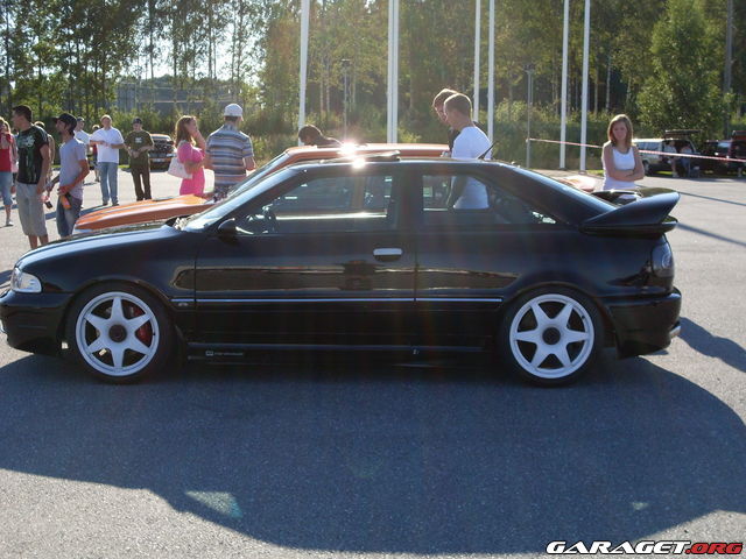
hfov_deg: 32.2
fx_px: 1293
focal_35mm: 60
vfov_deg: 24.4
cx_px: 373
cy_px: 280
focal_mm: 9.9
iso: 80
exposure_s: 1/750
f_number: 3.4
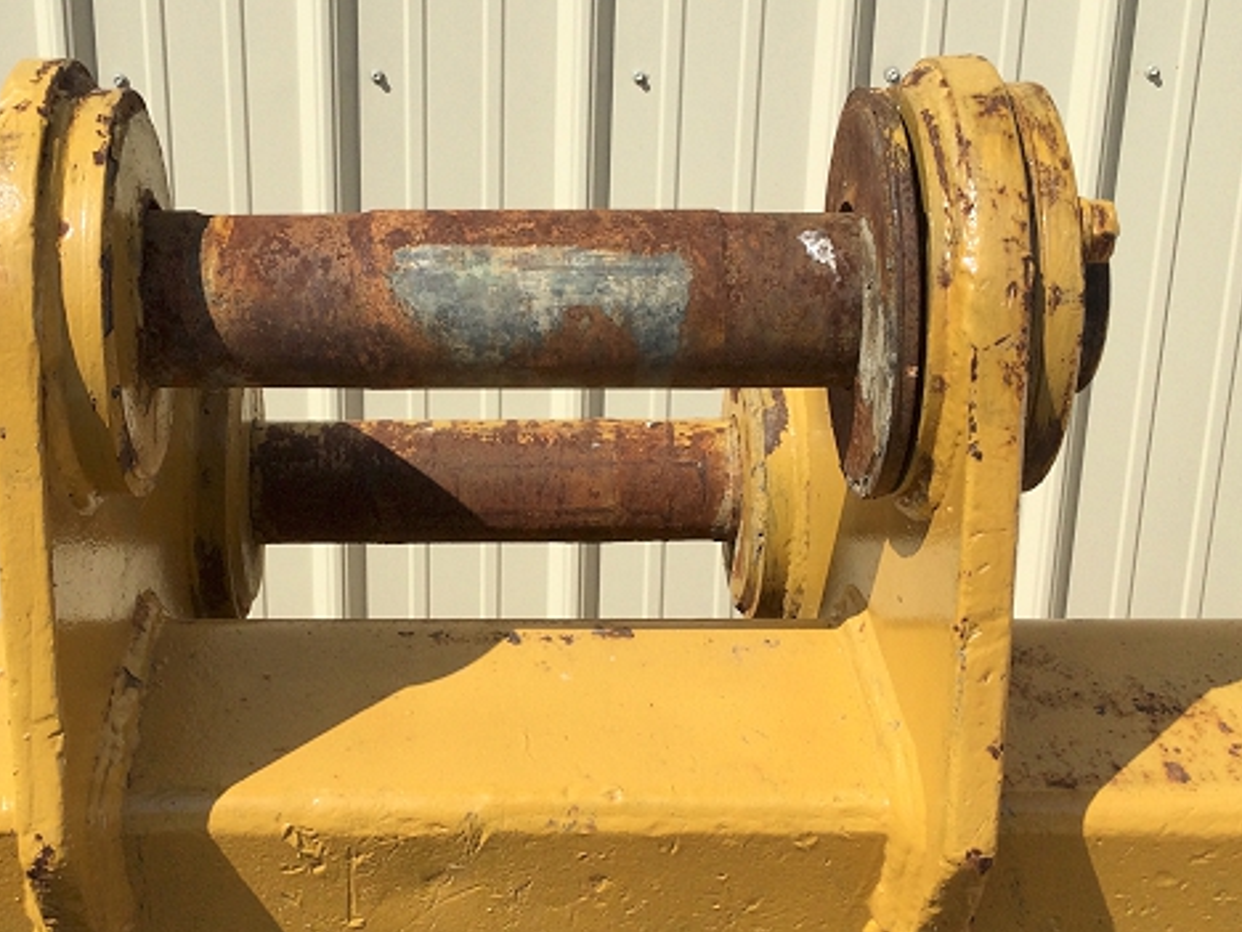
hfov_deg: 36.0
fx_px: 1902
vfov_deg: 27.5
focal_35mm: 53
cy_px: 512
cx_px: 472
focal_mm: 3.3
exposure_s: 1/1698
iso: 25
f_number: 2.4
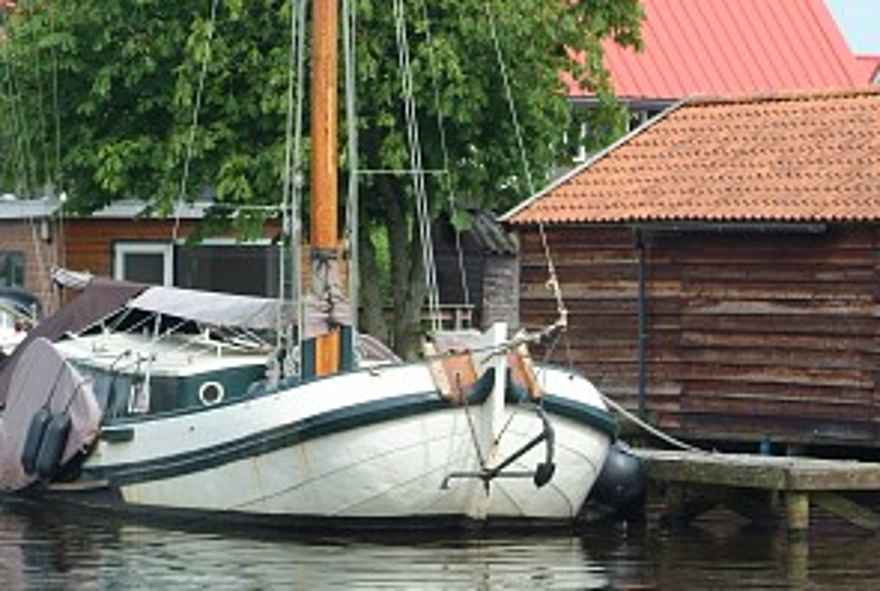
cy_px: 234
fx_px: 5487
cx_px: 588
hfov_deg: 9.2
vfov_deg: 6.2
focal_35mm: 224
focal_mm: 98
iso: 400
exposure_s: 1/250
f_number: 9.5
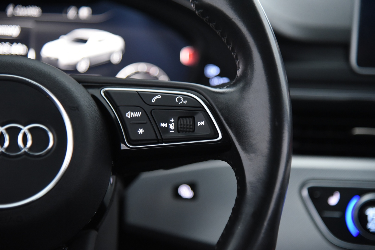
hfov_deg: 17.1
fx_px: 1250
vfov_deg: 11.4
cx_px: 188
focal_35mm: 120
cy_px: 125
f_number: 4
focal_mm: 120
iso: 4000
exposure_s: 1/25
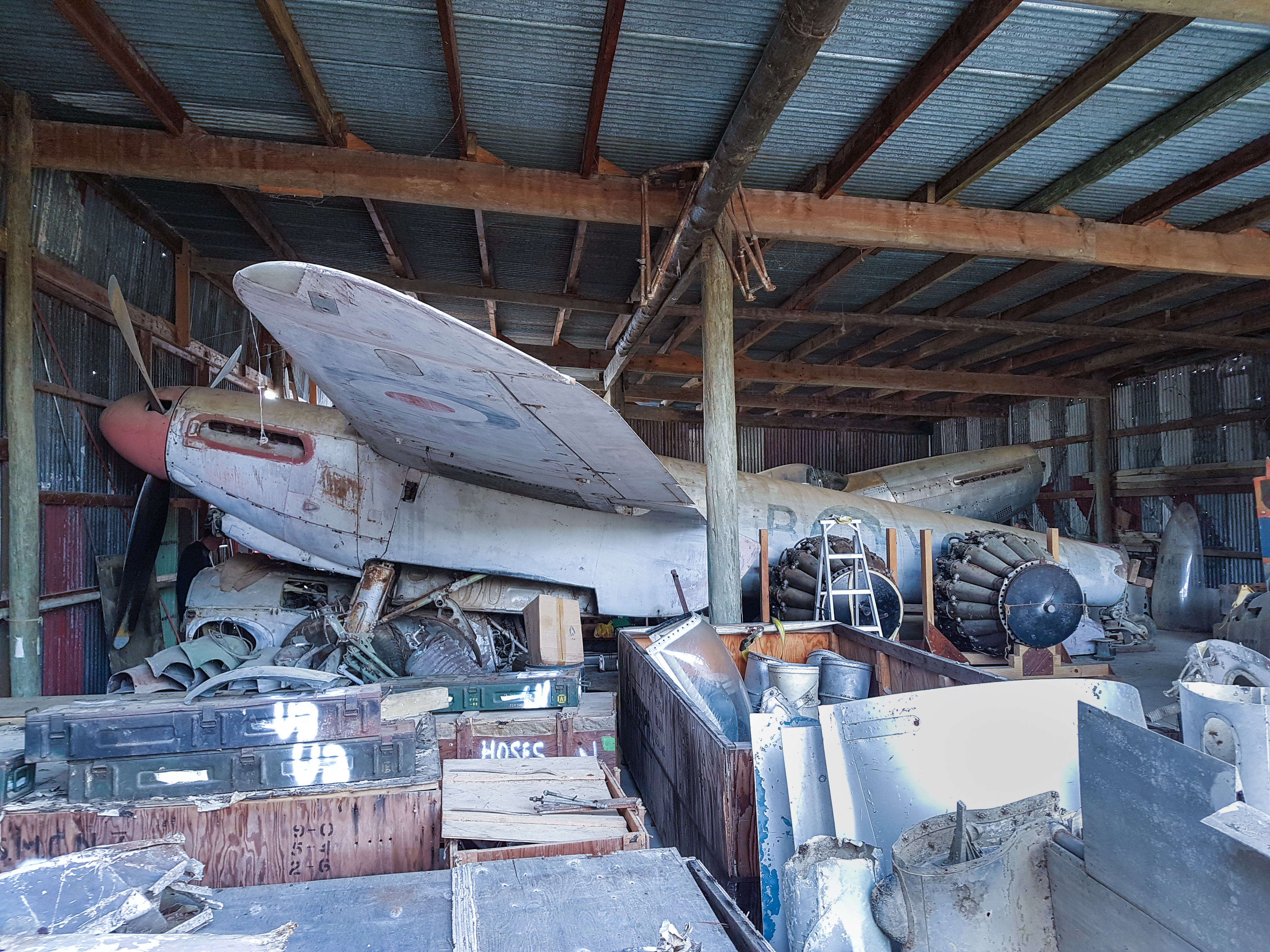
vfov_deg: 53.1
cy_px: 476
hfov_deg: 67.3
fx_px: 954
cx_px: 635
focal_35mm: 26
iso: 40
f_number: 1.7
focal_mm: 4.2
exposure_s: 1/50
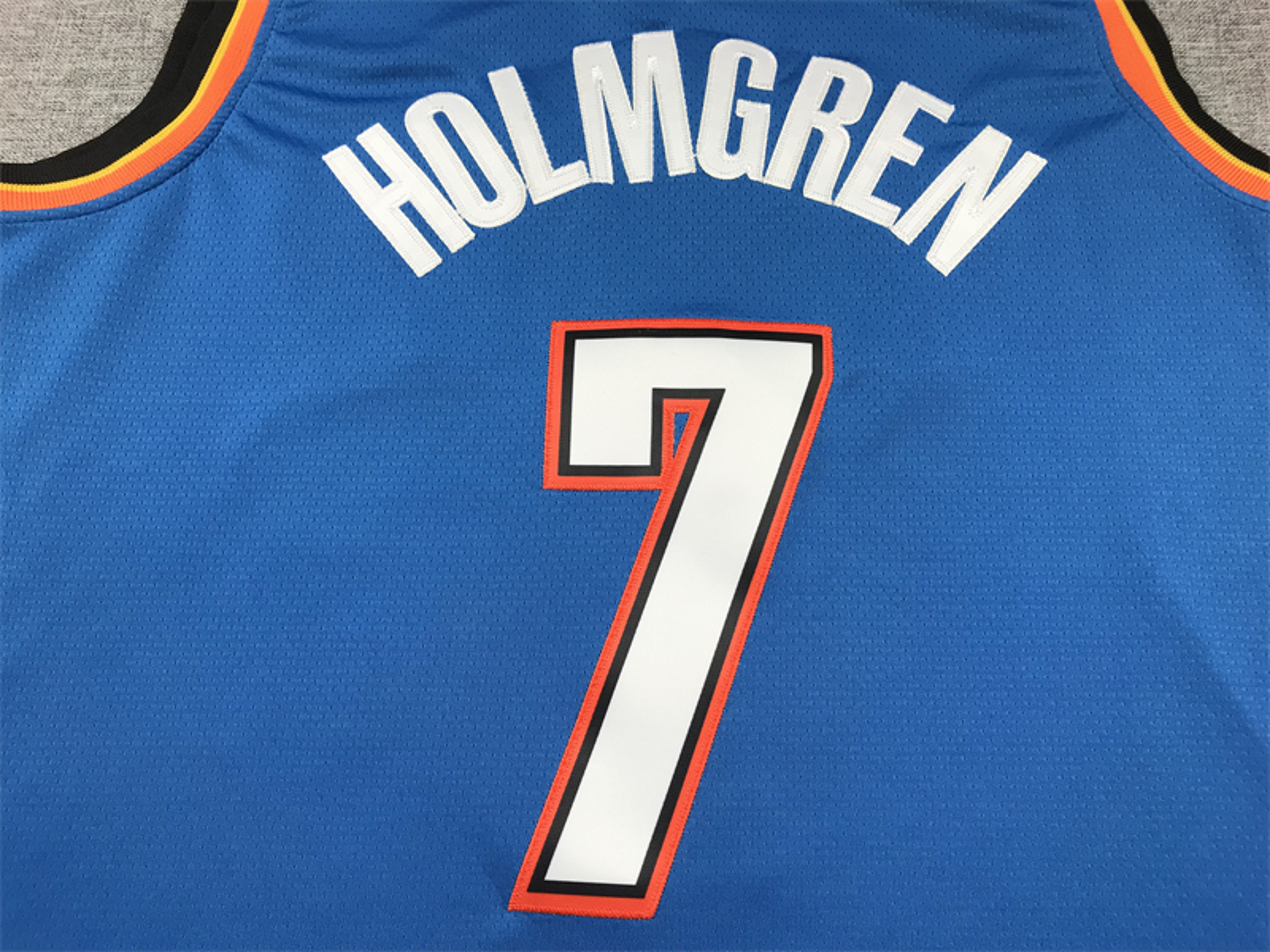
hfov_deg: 63.4
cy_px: 476
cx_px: 635
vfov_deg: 49.7
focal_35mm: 28
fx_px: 1027
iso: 25
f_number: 1.8
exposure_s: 1/100
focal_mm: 3.99
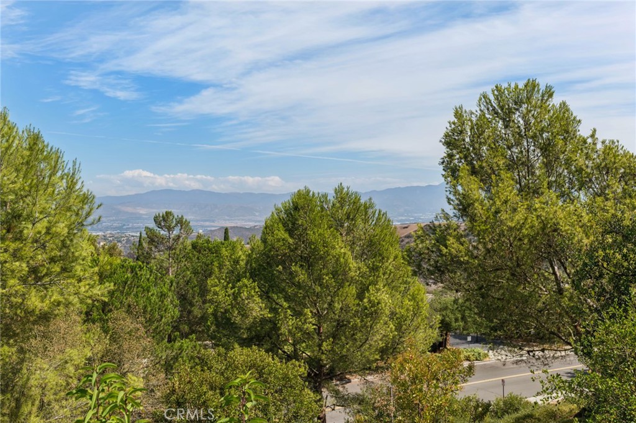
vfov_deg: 35.9
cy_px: 212
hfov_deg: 51.9
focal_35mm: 37
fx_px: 653
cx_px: 318
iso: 100
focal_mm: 37
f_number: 11
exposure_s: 1/250
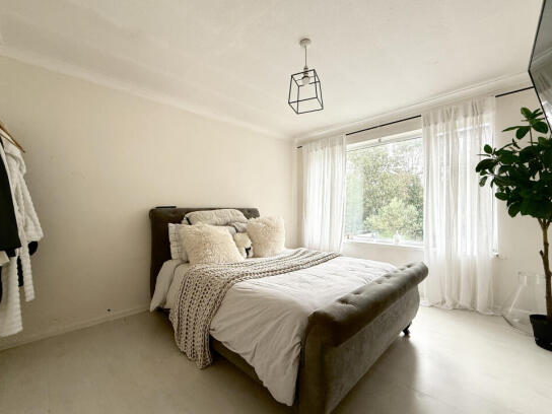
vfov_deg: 81.7
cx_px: 280
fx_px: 239
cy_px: 205
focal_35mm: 15
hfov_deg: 98.2
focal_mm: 2.22
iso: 125
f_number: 2.2
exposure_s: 1/99
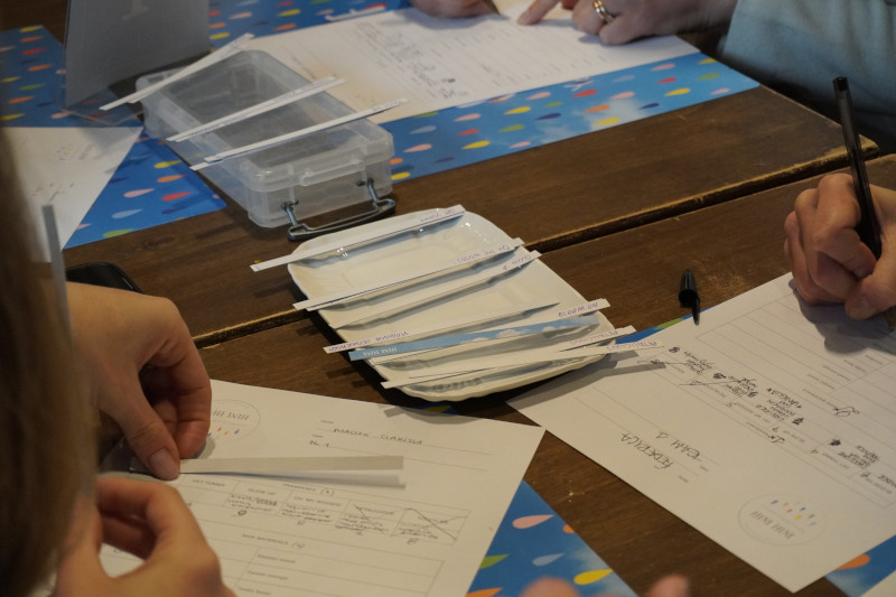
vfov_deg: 18.2
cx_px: 448
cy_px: 298
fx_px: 1866
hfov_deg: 27.0
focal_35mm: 75
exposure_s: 1/160
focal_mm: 50
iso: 3200
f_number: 5.6
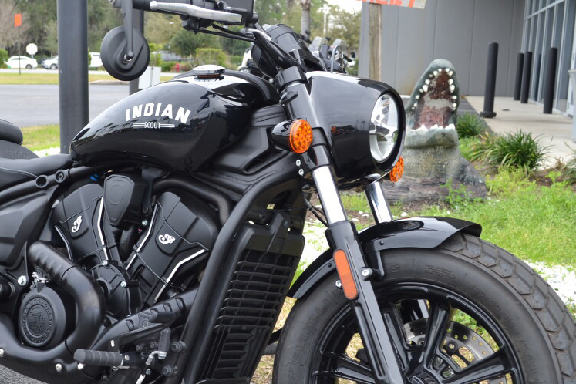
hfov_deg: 37.2
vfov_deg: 25.4
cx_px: 202
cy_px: 258
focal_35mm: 53
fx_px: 848
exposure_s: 1/125
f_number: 5.6
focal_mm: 22
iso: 140
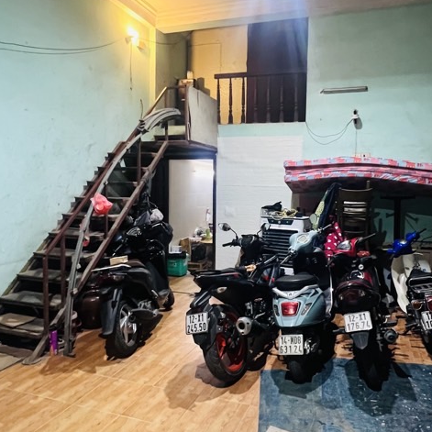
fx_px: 353
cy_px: 214
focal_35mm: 25
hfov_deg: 62.5
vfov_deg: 62.9
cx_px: 254
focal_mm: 1.57
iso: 800
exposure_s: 1/50
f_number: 1.8
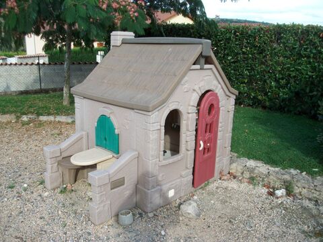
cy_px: 121
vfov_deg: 45.4
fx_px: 289
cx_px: 162
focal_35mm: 31
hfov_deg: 58.4
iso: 80
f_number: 2.9
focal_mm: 5.7
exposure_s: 1/292
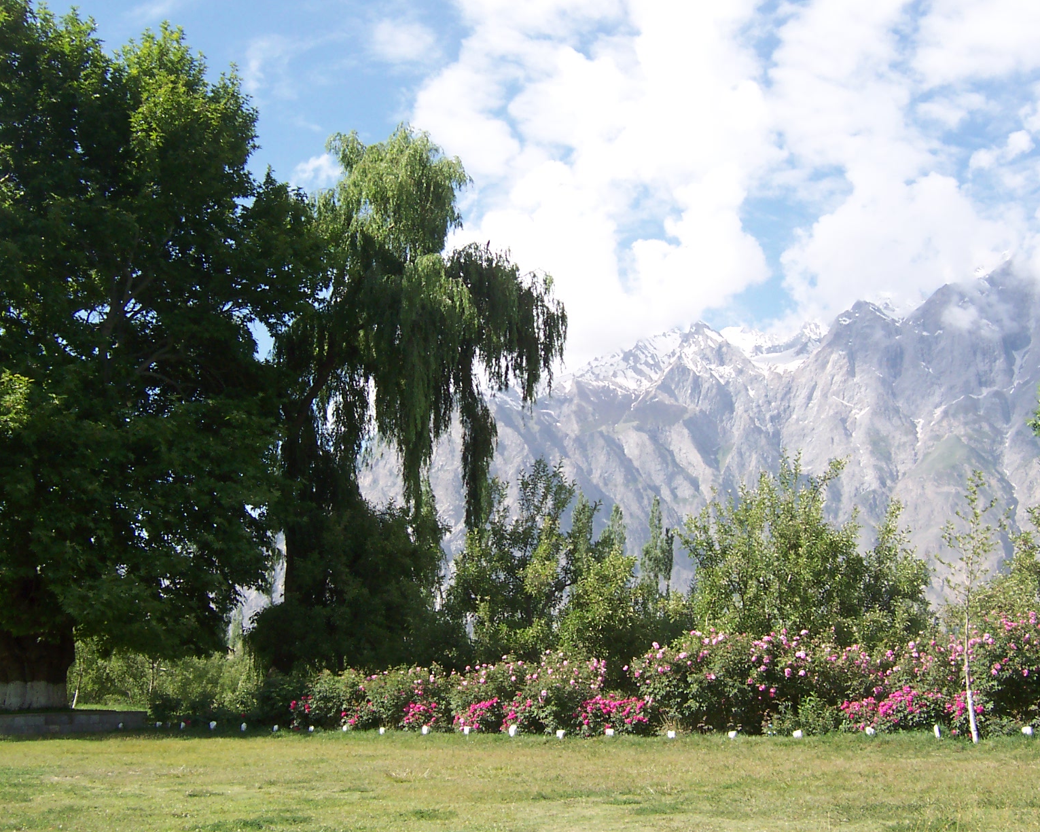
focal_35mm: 38
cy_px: 421
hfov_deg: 47.9
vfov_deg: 39.2
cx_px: 548
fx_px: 1170
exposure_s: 1/500
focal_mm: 5.6
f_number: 4
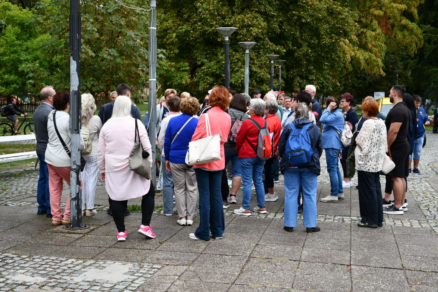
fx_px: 620
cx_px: 219
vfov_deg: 26.5
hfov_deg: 38.9
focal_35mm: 51
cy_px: 146
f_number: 6.3
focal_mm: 34
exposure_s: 1/250
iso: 200
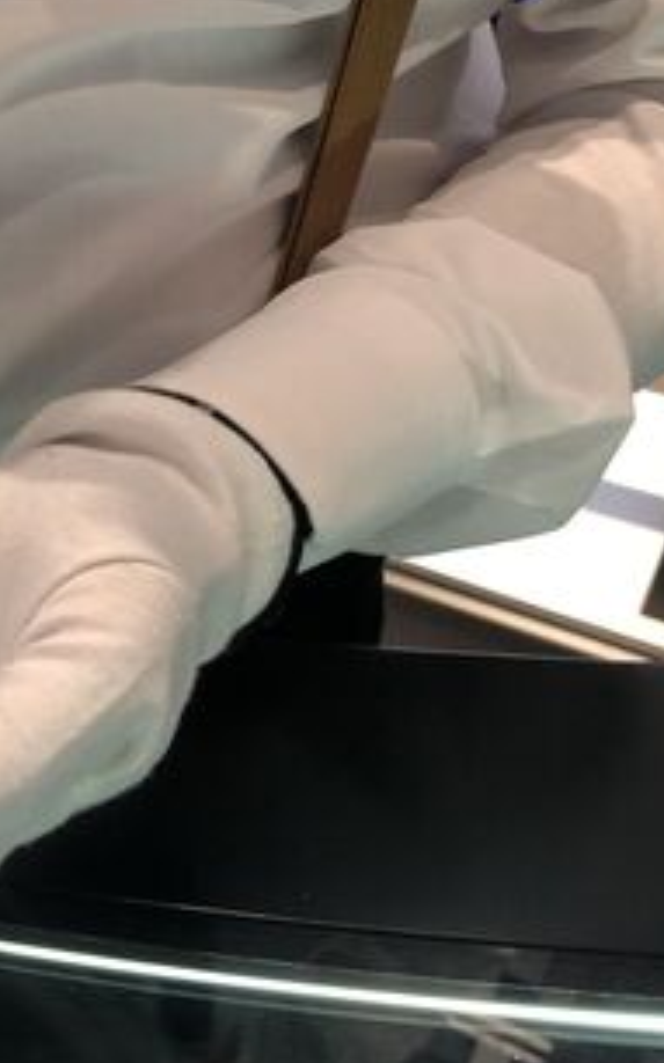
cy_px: 688
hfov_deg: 22.1
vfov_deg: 37.9
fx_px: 1536
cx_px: -177
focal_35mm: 53
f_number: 1.8
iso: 40
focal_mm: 4
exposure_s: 1/28
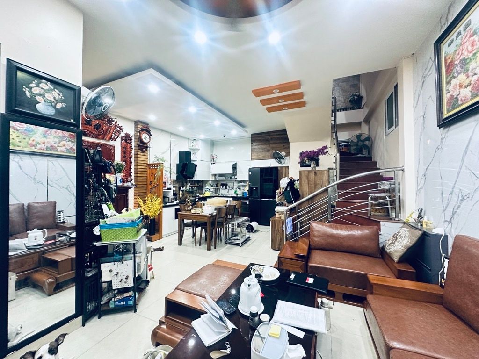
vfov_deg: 85.7
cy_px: 180
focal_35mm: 14
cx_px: 240
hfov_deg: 102.1
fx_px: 194
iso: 500
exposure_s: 1/50
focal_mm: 2.22
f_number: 2.2
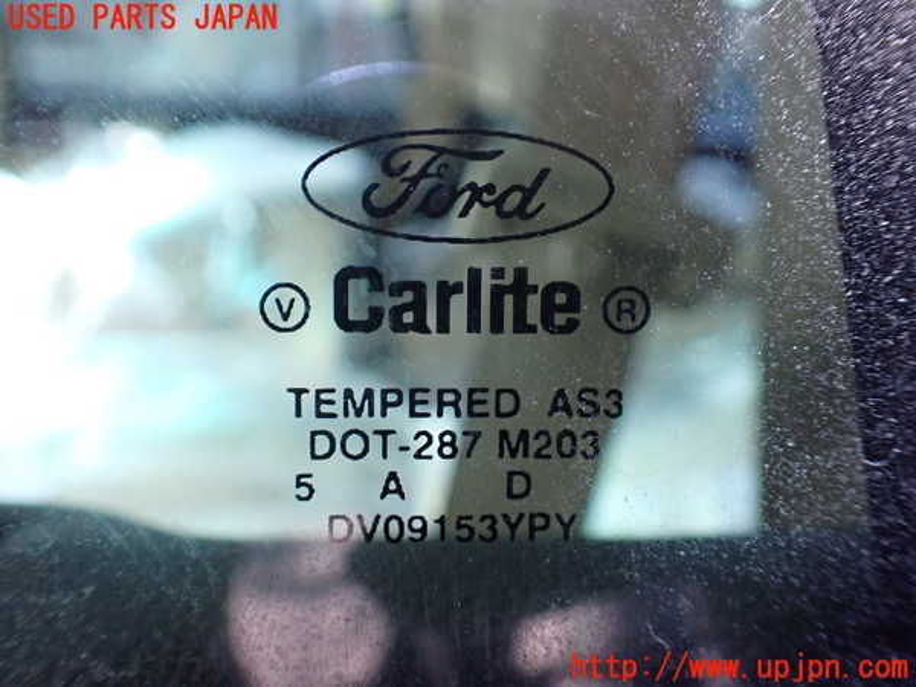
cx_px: 458
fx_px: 794
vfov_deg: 46.8
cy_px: 344
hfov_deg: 60.0
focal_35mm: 30
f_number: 2.3
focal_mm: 5.4
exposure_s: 1/40
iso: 800
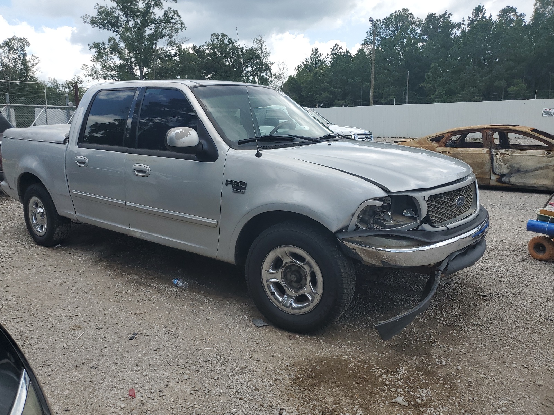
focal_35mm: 26
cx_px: 277
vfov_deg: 53.1
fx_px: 416
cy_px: 208
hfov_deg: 67.3
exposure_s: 1/2000
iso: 50
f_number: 1.5
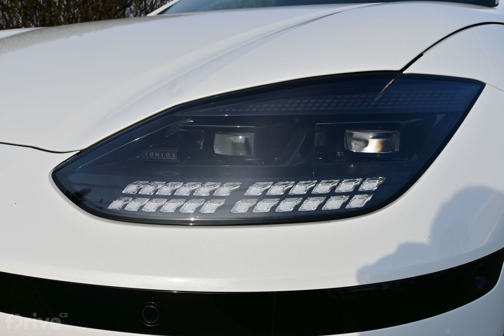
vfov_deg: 40.0
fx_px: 462
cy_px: 168
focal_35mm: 33
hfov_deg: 57.2
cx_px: 252
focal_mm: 22
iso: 100
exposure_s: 1/400
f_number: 10
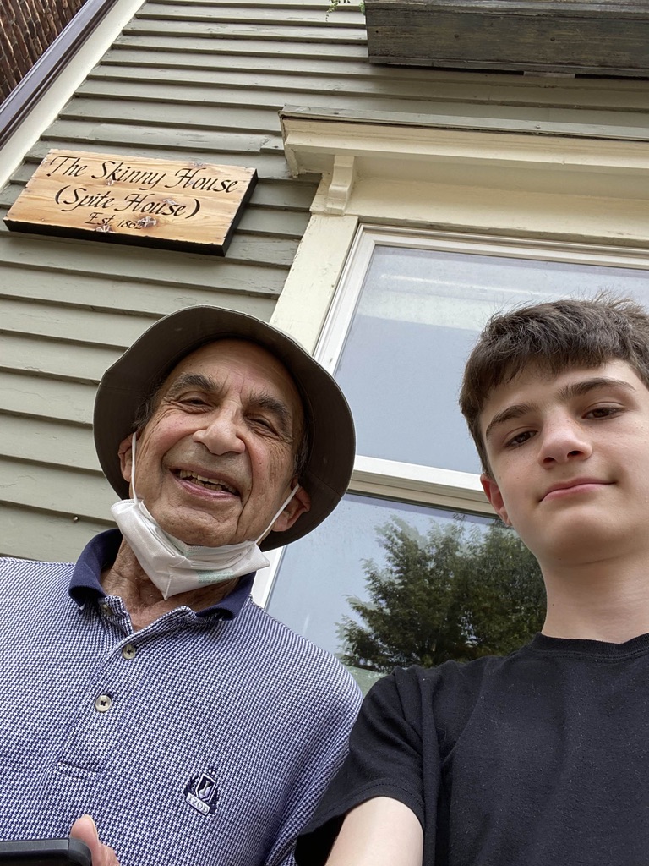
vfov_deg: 60.0
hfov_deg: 46.8
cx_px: 324
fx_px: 750
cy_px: 433
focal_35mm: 30
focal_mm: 2.71
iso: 32
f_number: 2.2
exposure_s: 1/122
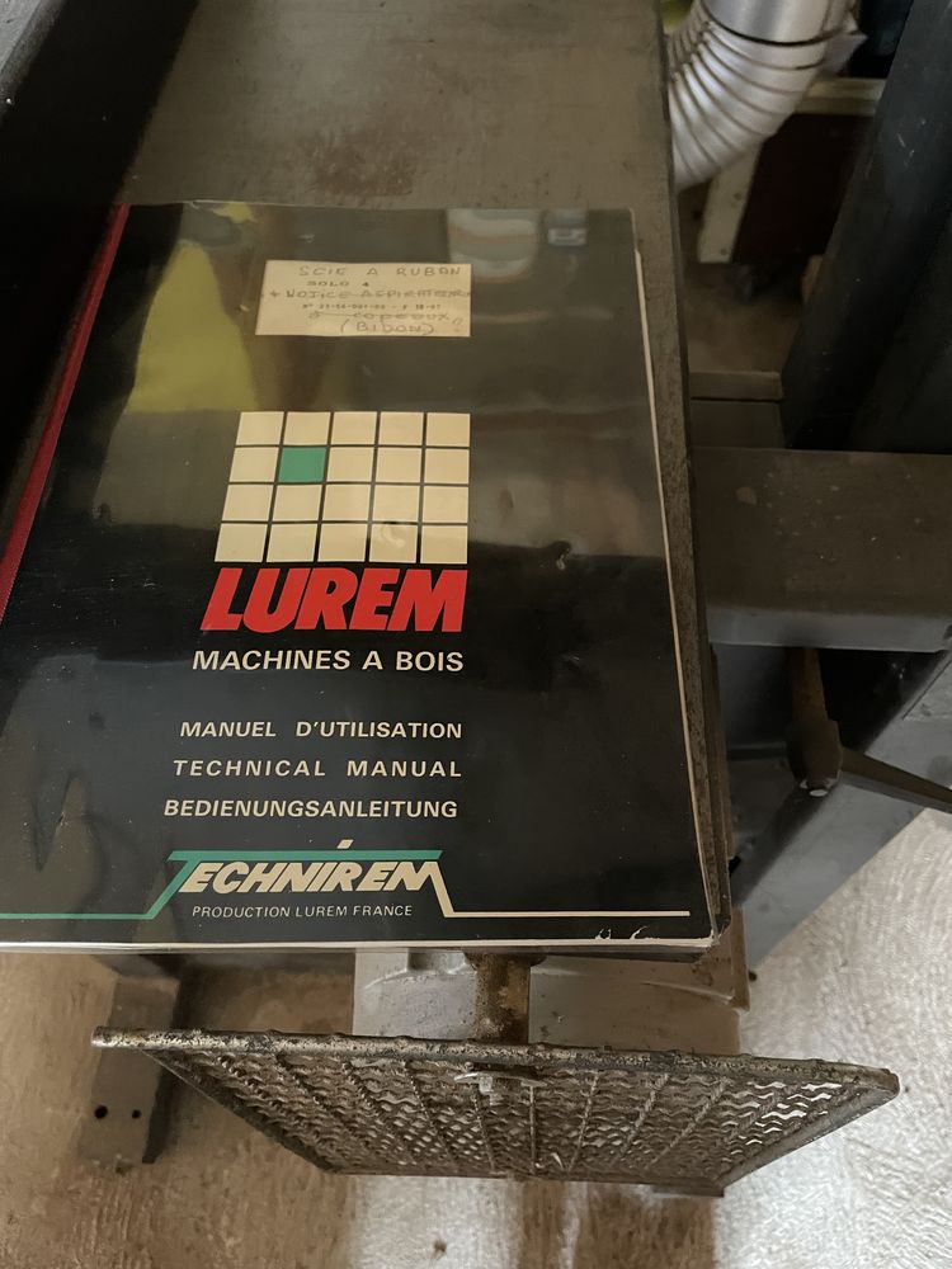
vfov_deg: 67.3
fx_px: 953
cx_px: 476
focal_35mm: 26
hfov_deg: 53.1
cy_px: 634
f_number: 1.6
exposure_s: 1/30
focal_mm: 4.2
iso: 1000
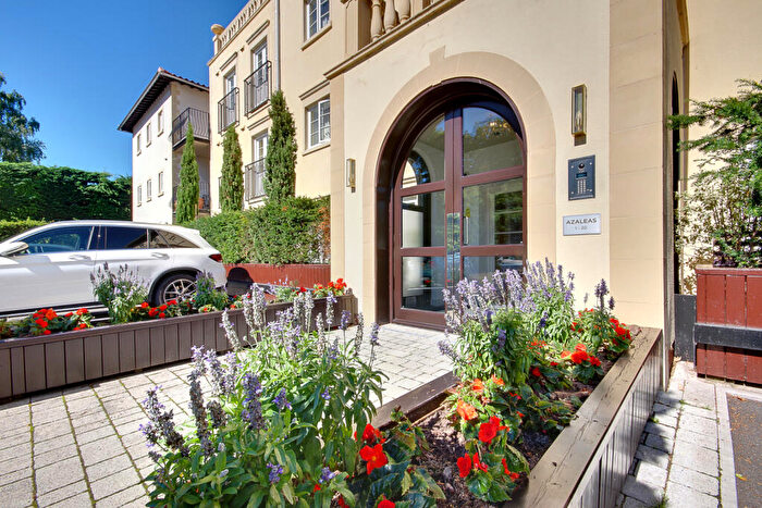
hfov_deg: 100.4
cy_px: 254
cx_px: 381
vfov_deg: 77.4
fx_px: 318
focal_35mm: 15
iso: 100
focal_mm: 10
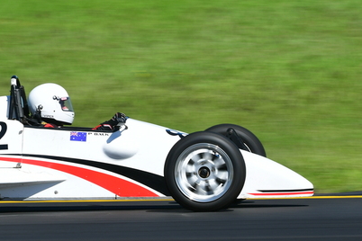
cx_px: 83
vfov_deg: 1.9
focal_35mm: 717
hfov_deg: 2.9
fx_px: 7209
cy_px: 36
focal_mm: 240
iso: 160
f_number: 11
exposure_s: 1/250
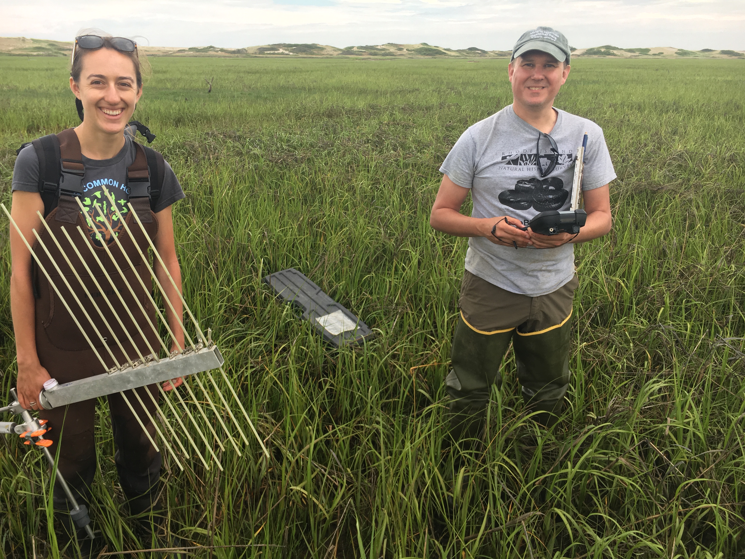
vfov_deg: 48.2
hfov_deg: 61.7
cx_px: 372
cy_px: 280
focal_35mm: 29
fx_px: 624
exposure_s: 1/283
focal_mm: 4.15
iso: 25
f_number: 2.2
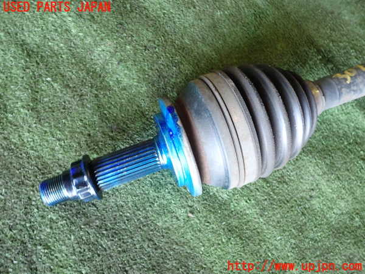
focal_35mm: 30
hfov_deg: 60.0
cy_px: 137
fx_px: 316
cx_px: 182
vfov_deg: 46.8
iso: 200
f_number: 2.3
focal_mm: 5.4
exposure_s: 1/30
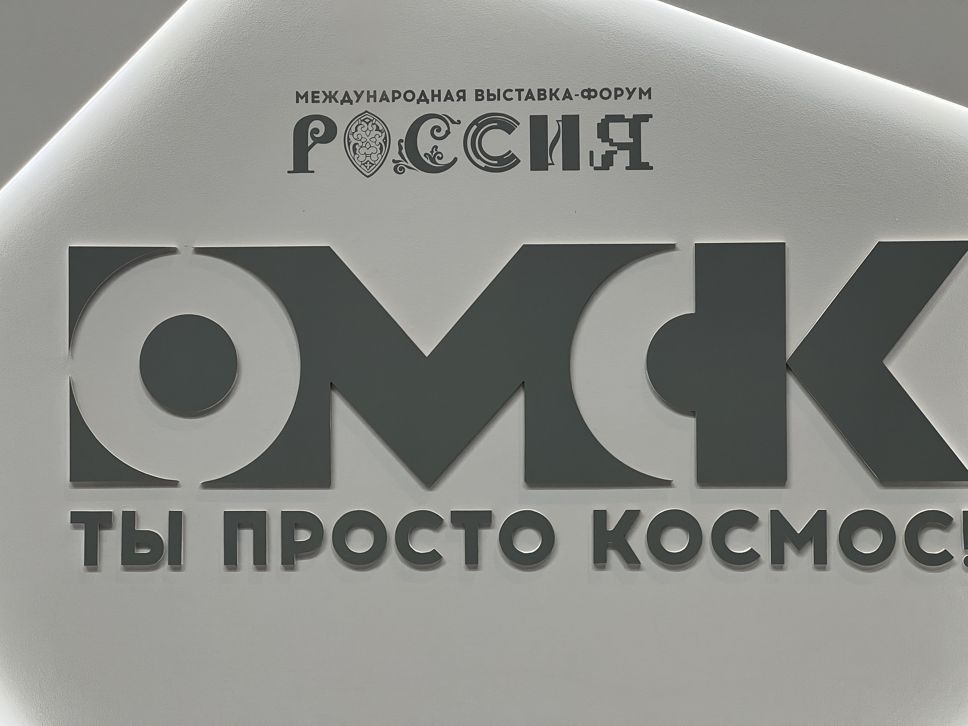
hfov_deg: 25.3
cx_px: 484
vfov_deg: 19.1
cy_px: 363
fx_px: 2153
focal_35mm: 77
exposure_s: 1/100
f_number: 2.8
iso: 125
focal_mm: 9
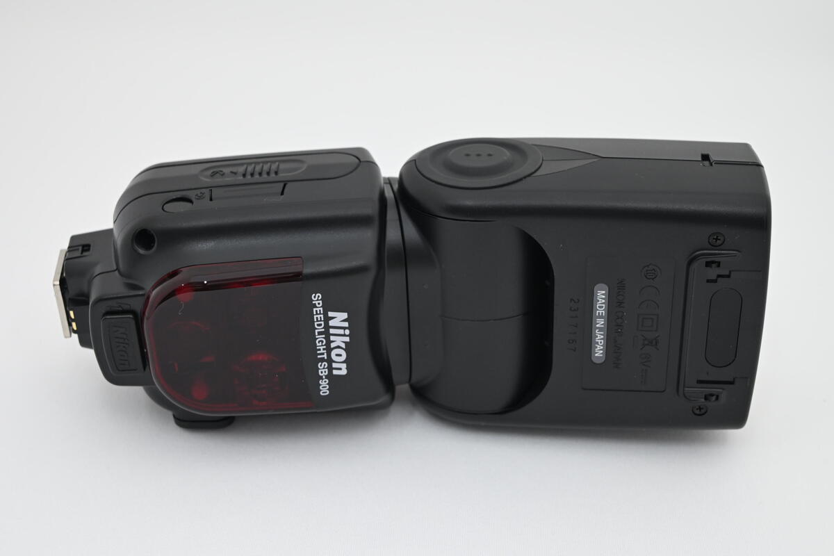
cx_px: 417
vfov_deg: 28.1
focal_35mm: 48
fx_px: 1112
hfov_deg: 41.1
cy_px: 278
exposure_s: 1/50
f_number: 11
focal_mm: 48
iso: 1400
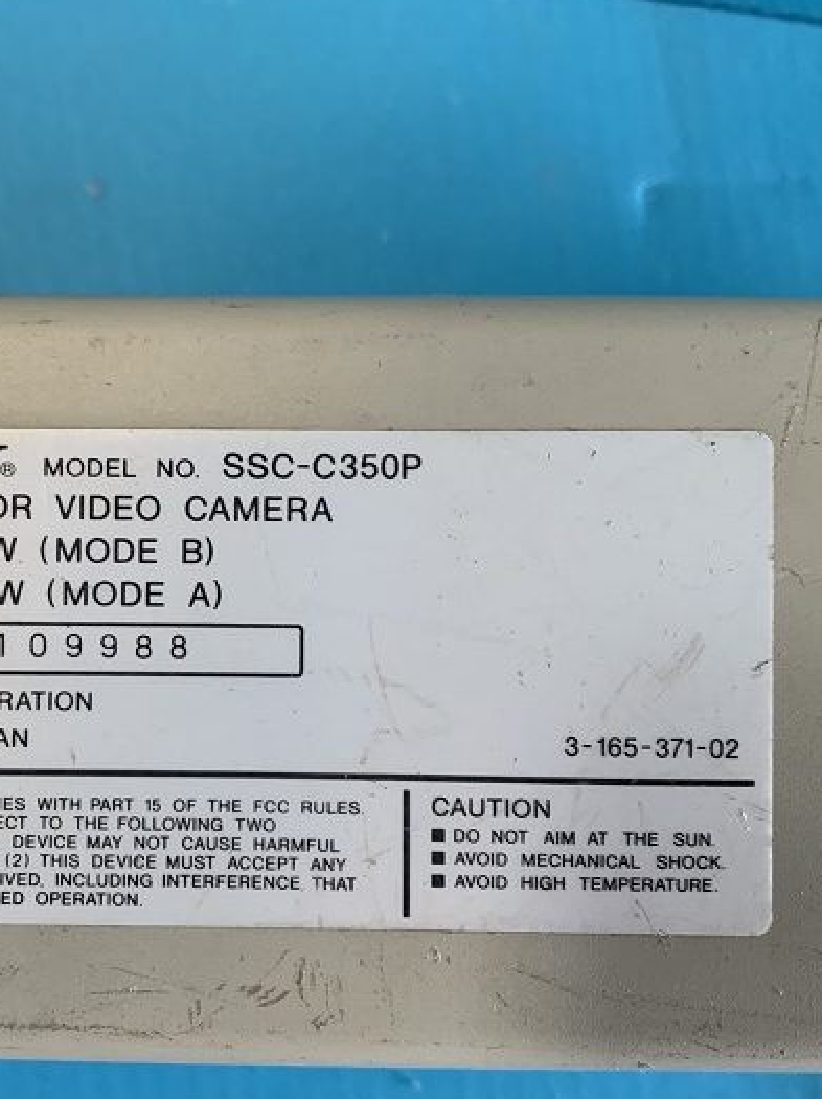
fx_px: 1268
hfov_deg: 35.4
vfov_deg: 46.8
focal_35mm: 40
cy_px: 581
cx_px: 250
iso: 250
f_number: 1.8
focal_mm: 4.25
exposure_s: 1/60
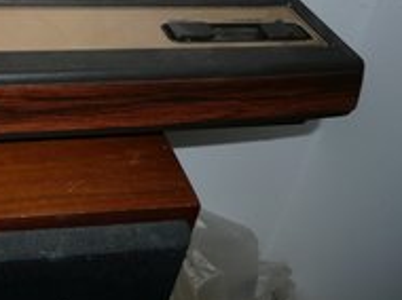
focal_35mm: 59
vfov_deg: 23.8
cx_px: 21
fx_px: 684
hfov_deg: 30.9
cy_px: 4
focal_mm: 4.6
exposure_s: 1/30
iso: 100
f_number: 3.3
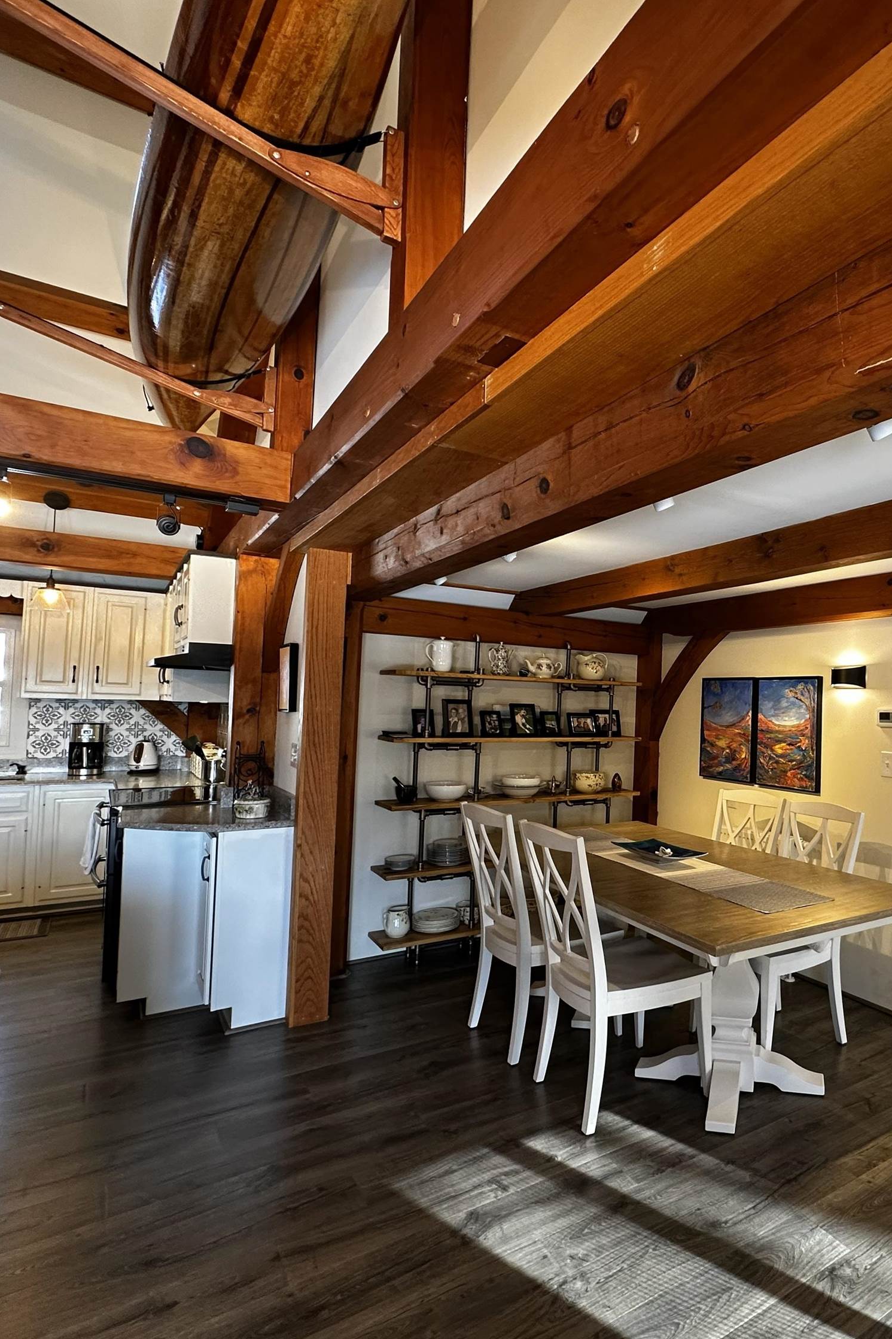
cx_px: 689
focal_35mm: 20
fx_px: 743
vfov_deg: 84.0
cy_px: 679
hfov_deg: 58.1
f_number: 2.2
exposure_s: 1/60
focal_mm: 2.22
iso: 160
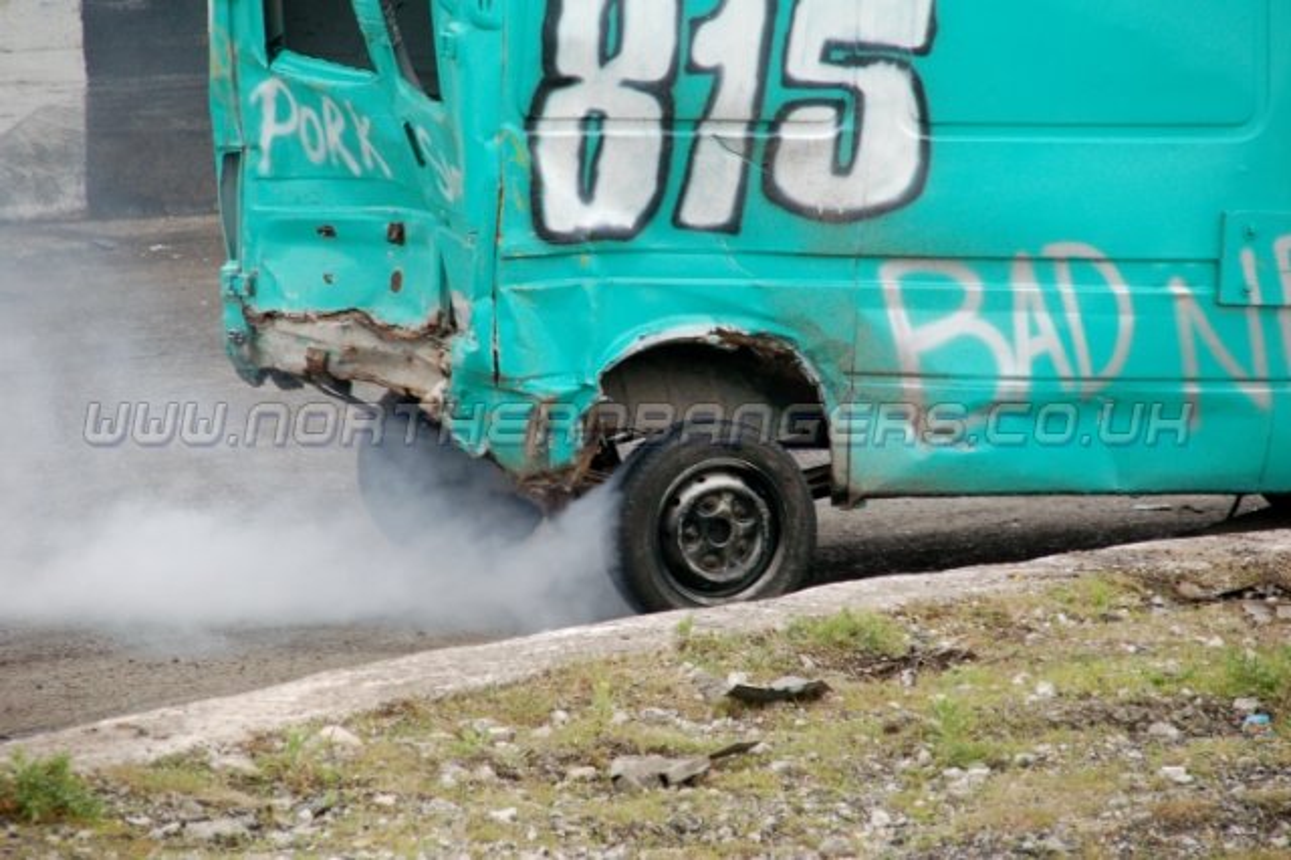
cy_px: 430
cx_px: 646
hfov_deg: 10.2
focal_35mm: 202
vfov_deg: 6.8
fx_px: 7258
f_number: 6
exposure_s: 1/250
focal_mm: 135
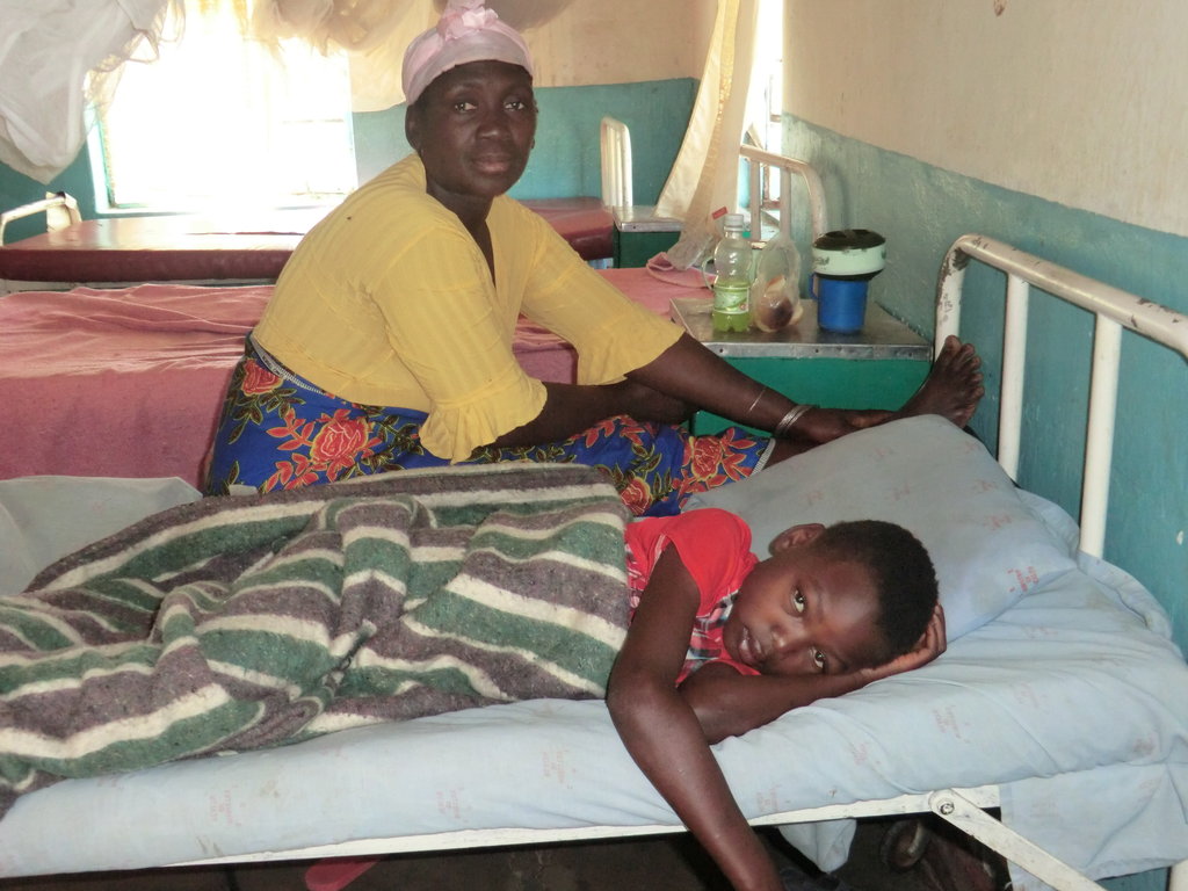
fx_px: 1167
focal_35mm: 34
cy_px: 446
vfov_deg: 41.8
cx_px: 594
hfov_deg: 54.0
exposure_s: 1/60
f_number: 3.6
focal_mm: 6.1
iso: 400
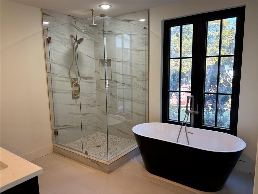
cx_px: 129
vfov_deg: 53.1
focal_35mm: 26
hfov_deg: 67.3
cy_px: 97
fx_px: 194
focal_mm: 5.96
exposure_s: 1/120
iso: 80
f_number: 1.6
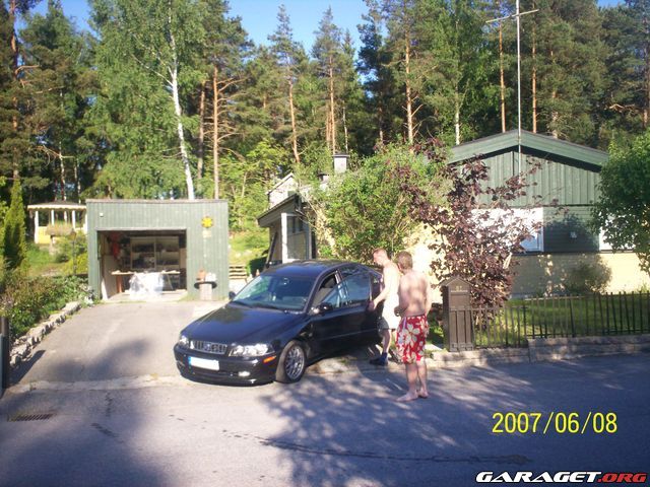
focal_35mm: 36
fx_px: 676
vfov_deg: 39.7
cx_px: 325
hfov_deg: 51.4
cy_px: 244
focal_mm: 6
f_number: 4.5
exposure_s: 1/221
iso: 100
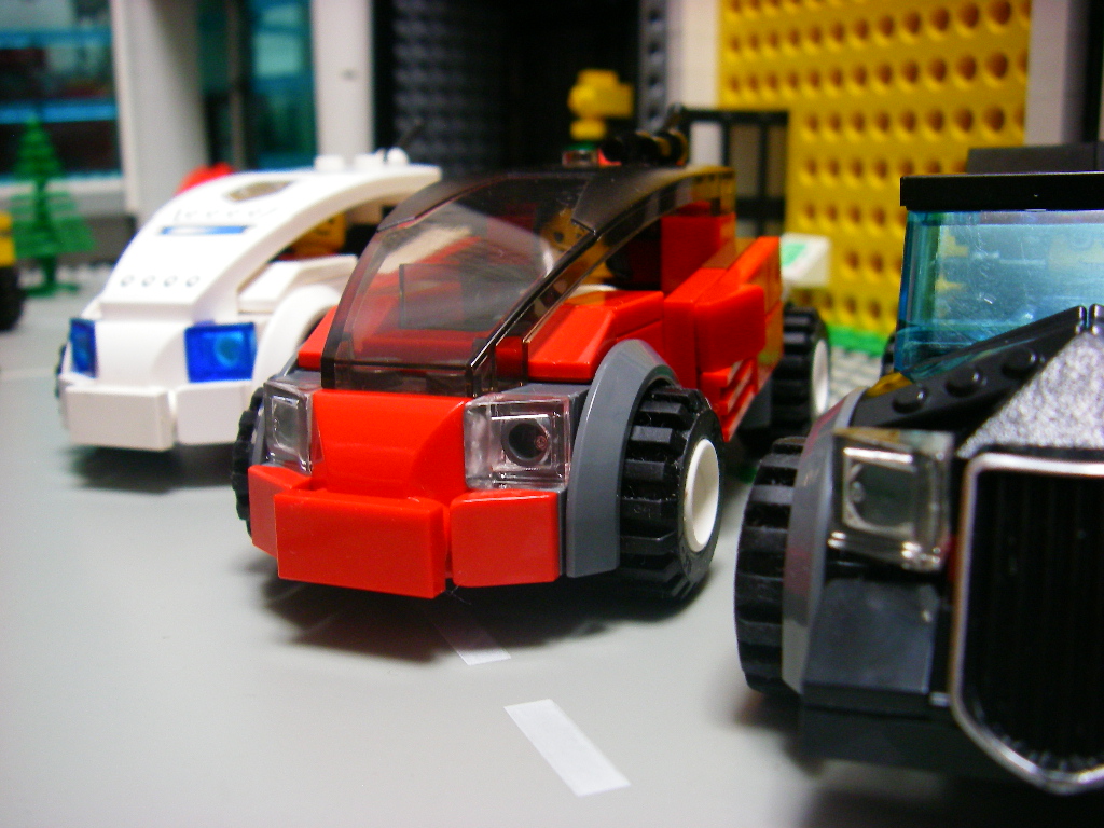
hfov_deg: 49.0
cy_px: 414
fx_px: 1212
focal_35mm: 38
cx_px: 552
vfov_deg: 37.7
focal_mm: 6.3
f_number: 3.3
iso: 200
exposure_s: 1/13
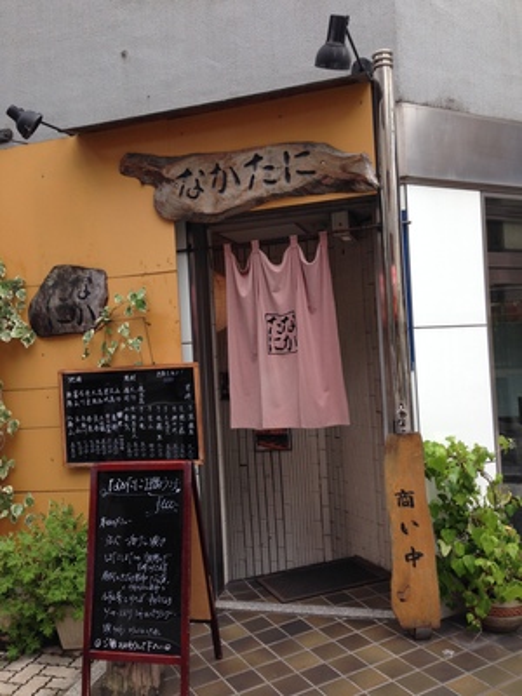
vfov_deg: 55.4
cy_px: 348
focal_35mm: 33
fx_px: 664
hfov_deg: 42.9
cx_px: 261
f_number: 2.4
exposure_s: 1/304
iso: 50
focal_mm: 4.12
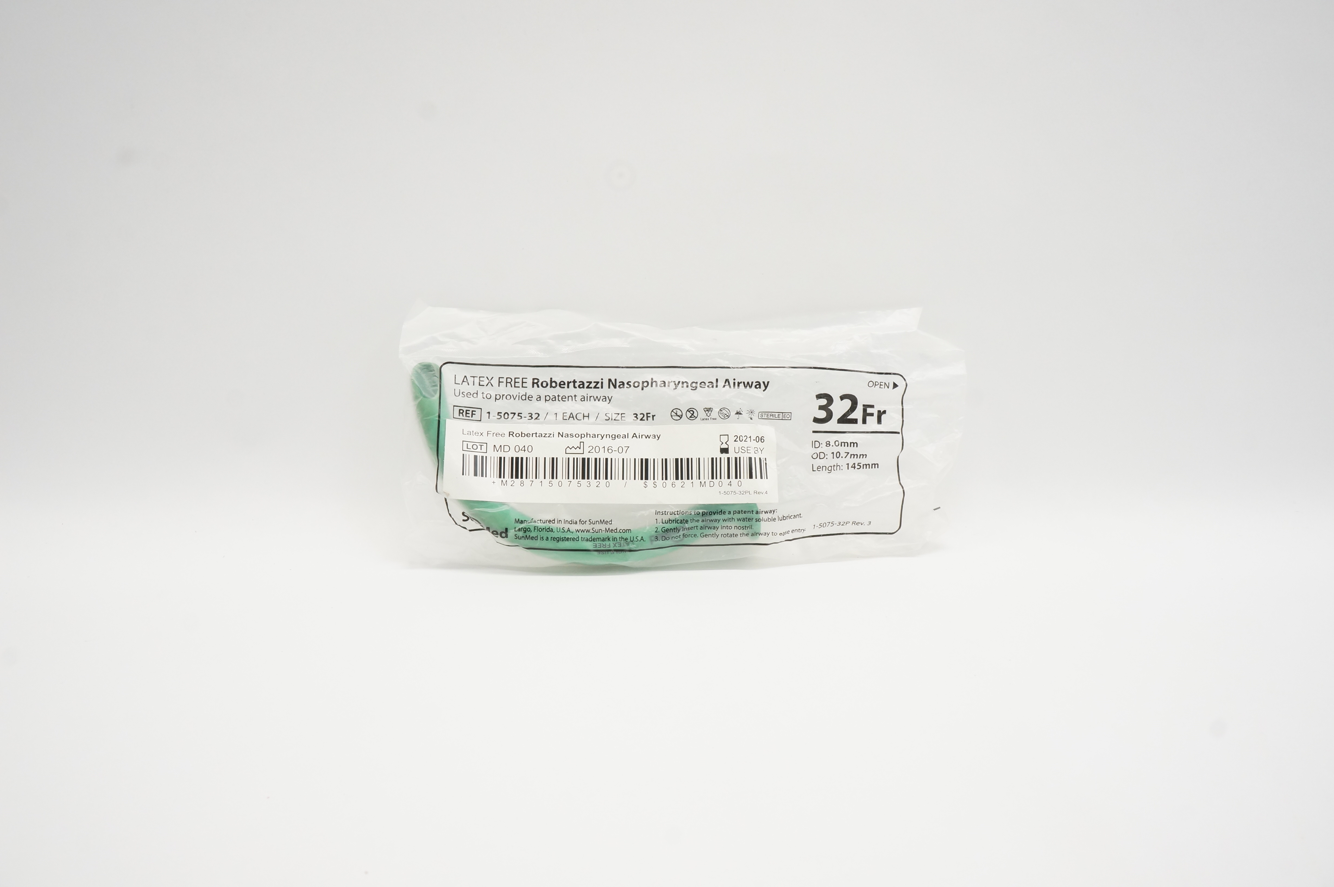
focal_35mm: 27
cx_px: 667
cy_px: 444
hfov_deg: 67.4
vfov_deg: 47.8
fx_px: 999
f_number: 11
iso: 800
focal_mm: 18
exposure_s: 1/40
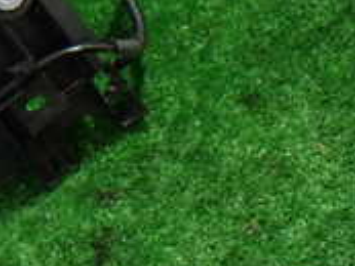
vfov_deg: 13.7
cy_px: -84
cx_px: -242
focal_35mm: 104
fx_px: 1067
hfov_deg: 16.4
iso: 800
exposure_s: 1/125
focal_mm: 5.4
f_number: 2.3
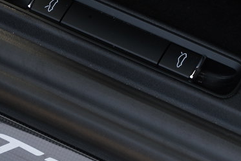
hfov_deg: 10.0
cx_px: 47
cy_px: 174
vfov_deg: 6.6
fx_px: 1380
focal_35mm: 206
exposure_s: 1/75
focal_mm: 50
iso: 200
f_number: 4.8
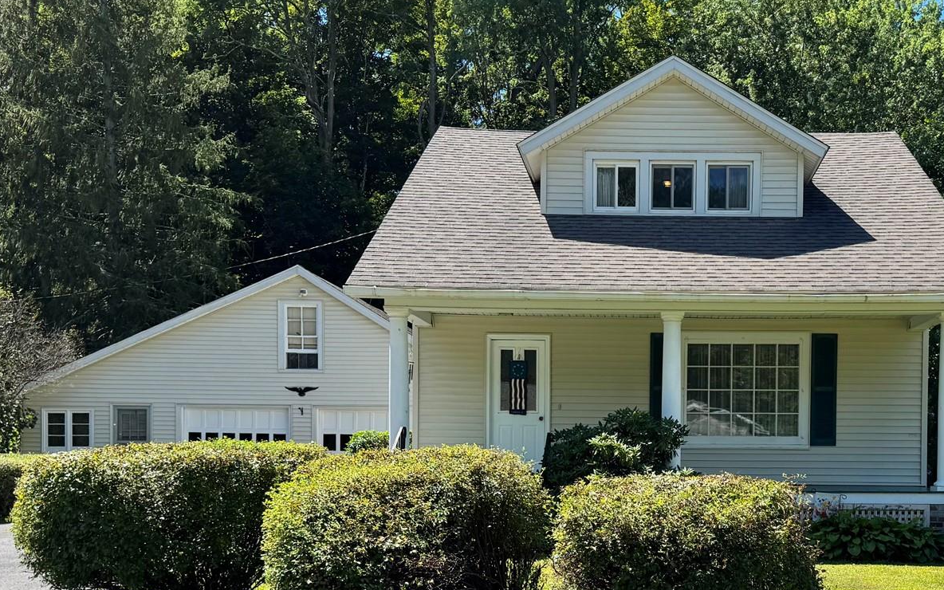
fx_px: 1132
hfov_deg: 44.5
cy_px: 469
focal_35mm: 44
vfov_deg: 28.6
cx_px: 646
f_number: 1.78
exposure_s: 1/1980
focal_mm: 6.76
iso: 80
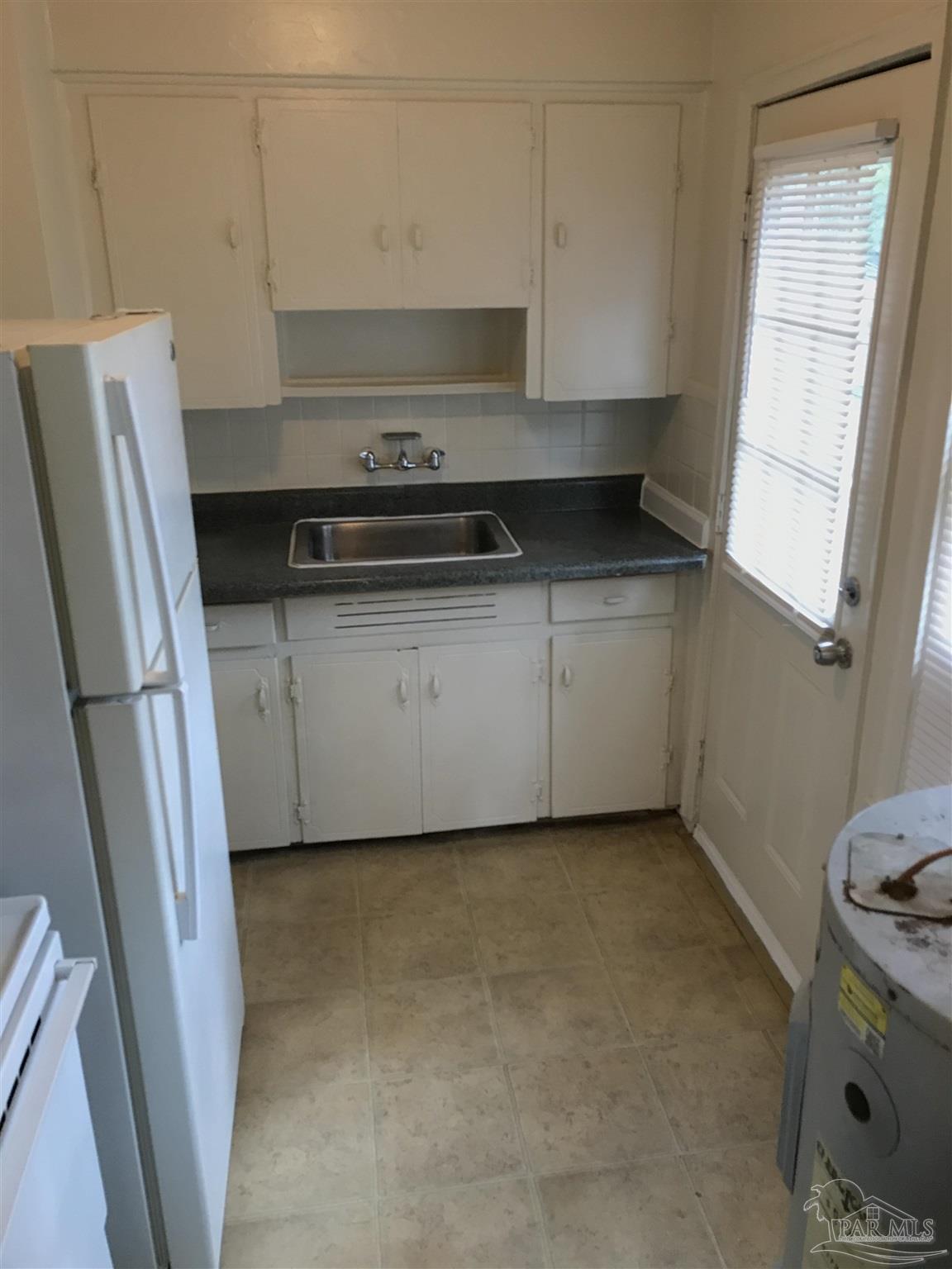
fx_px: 1027
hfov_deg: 49.7
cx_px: 476
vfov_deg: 63.4
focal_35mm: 28
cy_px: 634
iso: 40
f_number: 1.8
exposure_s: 1/17
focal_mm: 3.99
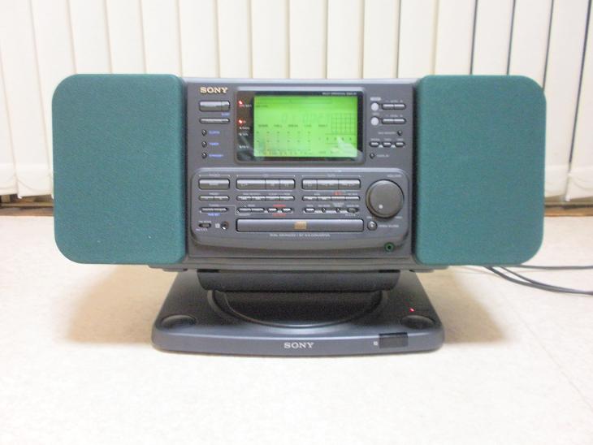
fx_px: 634
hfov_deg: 50.1
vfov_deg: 38.7
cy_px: 222
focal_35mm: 37
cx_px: 296
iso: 250
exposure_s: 1/4
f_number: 3.5
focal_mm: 6.6
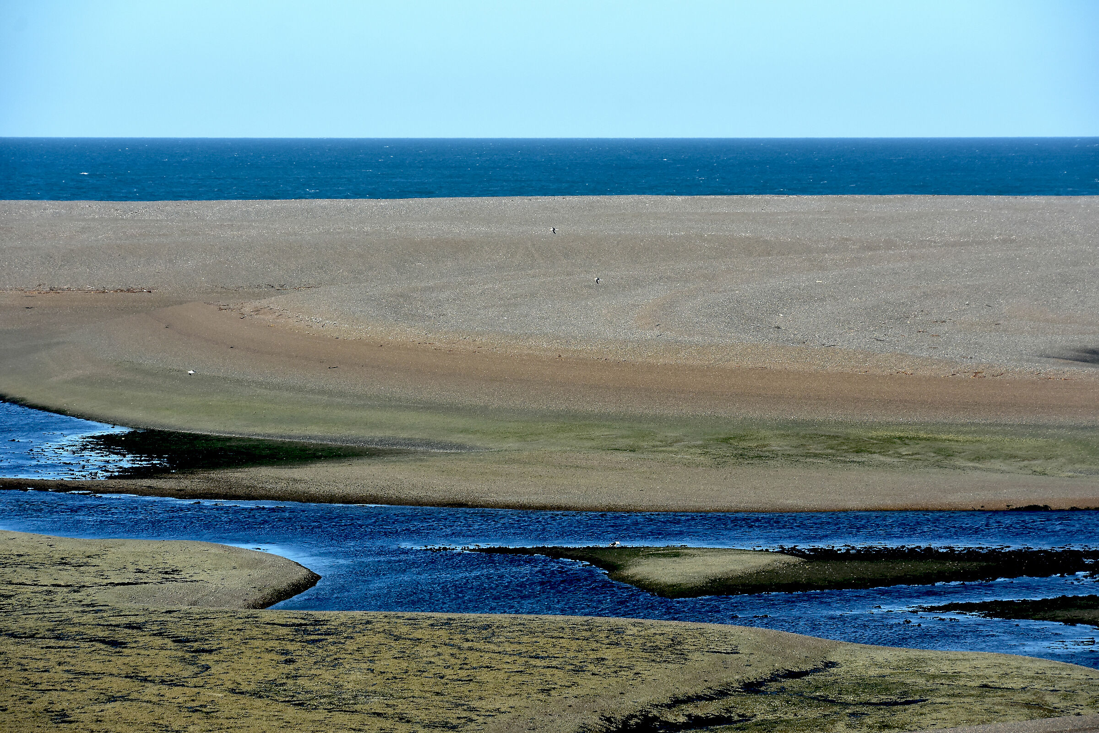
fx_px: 4579
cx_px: 550
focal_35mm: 150
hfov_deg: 13.7
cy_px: 366
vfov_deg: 9.1
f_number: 8
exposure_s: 1/400
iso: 500
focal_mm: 100
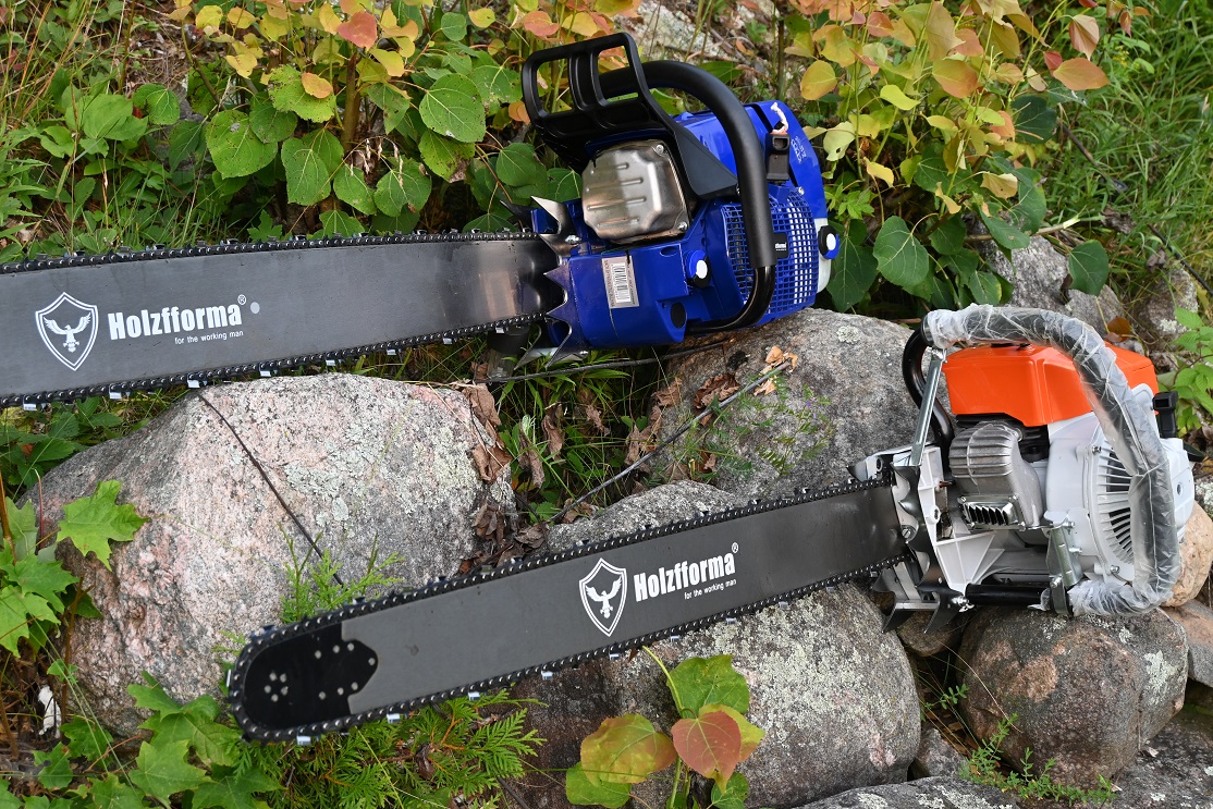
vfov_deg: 27.7
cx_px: 606
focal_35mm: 49
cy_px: 404
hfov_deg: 40.5
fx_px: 1643
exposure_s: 1/250
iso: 200
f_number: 5.6
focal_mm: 32.5
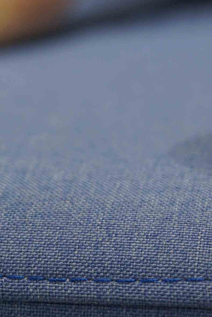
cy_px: -31
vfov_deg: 11.3
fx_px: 1579
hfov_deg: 7.6
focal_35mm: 179
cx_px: 221
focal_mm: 50
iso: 320
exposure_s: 1/60
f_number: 2.8
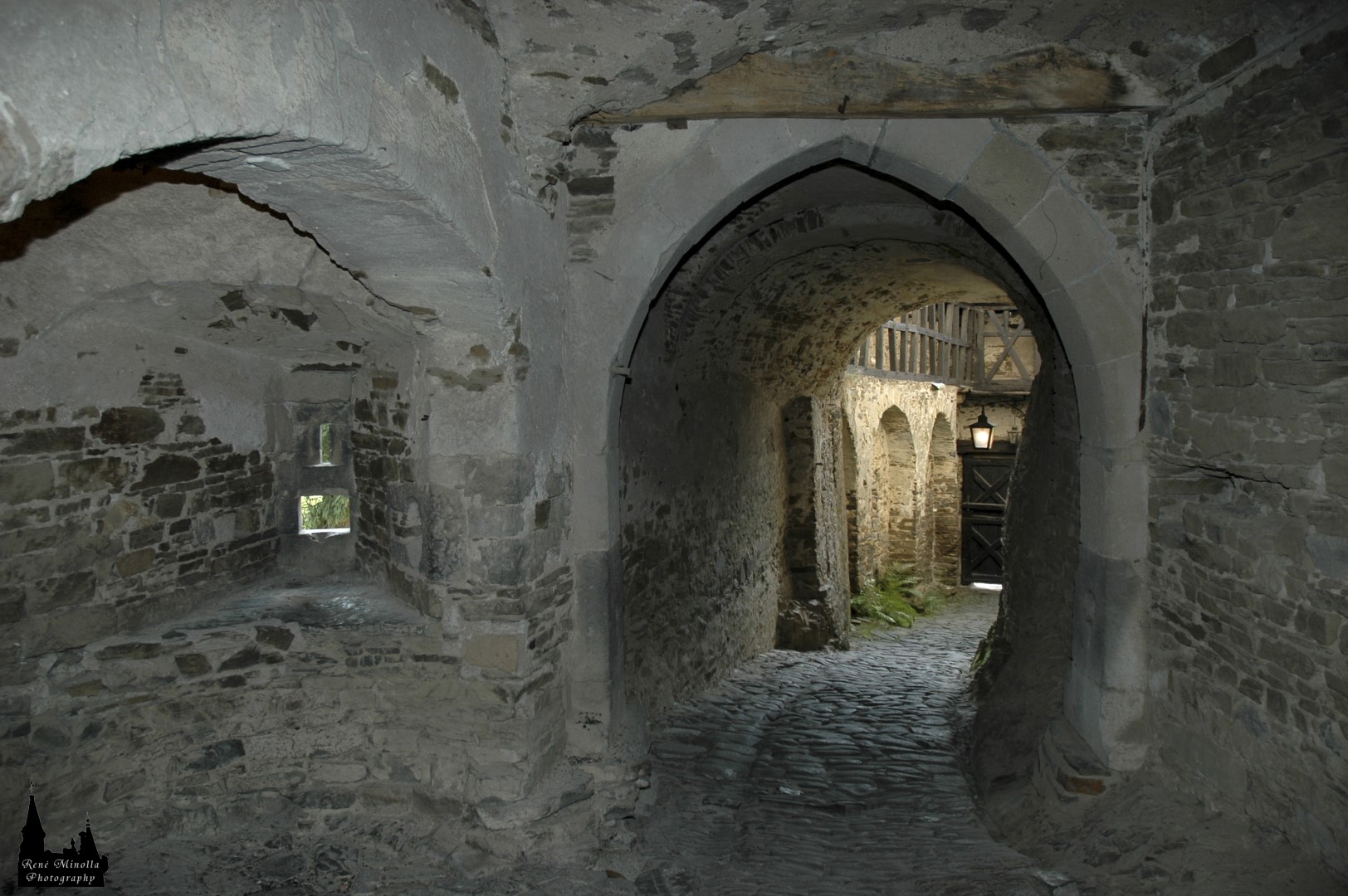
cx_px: 674
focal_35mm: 27
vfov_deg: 47.9
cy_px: 448
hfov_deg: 67.4
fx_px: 1010
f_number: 4
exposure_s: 1/60
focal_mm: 18
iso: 200
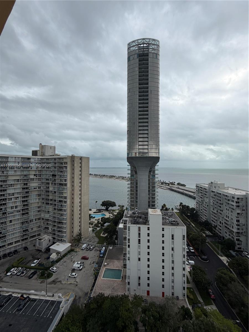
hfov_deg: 85.7
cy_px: 166
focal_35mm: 14
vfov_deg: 102.1
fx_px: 134
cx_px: 124
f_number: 2.2
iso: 20
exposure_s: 1/799
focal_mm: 2.22
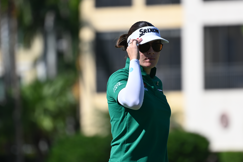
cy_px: 88
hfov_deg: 3.0
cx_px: 132
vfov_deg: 2.0
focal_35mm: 696
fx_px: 4698
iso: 110
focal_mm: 400
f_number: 5.6
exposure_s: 1/640
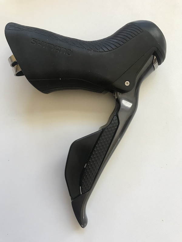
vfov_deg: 63.4
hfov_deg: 49.7
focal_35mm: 28
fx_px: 196
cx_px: 91
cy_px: 121
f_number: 1.8
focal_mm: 3.99
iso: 25
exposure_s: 1/40
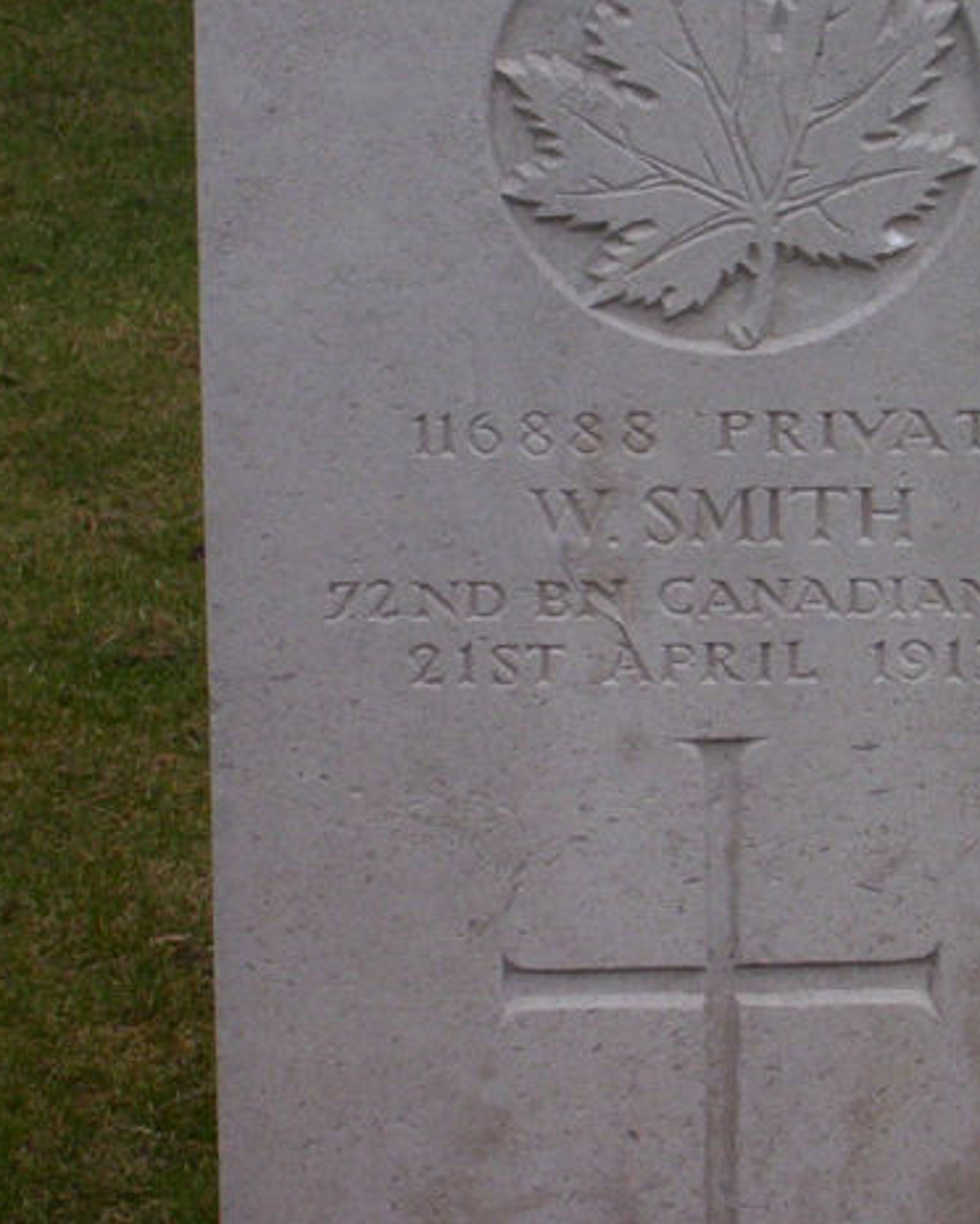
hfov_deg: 9.2
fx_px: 6055
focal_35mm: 167
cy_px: 528
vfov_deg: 11.6
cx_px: 693
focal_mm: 13.24
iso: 100
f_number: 4.07
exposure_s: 1/372
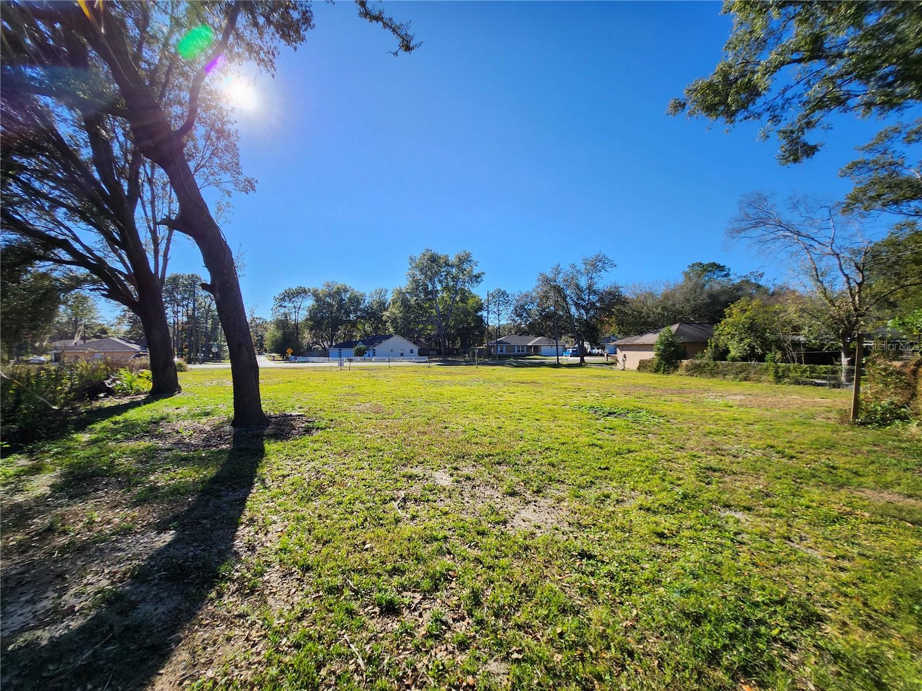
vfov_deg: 89.9
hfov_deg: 106.2
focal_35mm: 13
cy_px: 346
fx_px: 346
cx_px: 461
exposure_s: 1/927
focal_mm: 1.7
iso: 32
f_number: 2.2
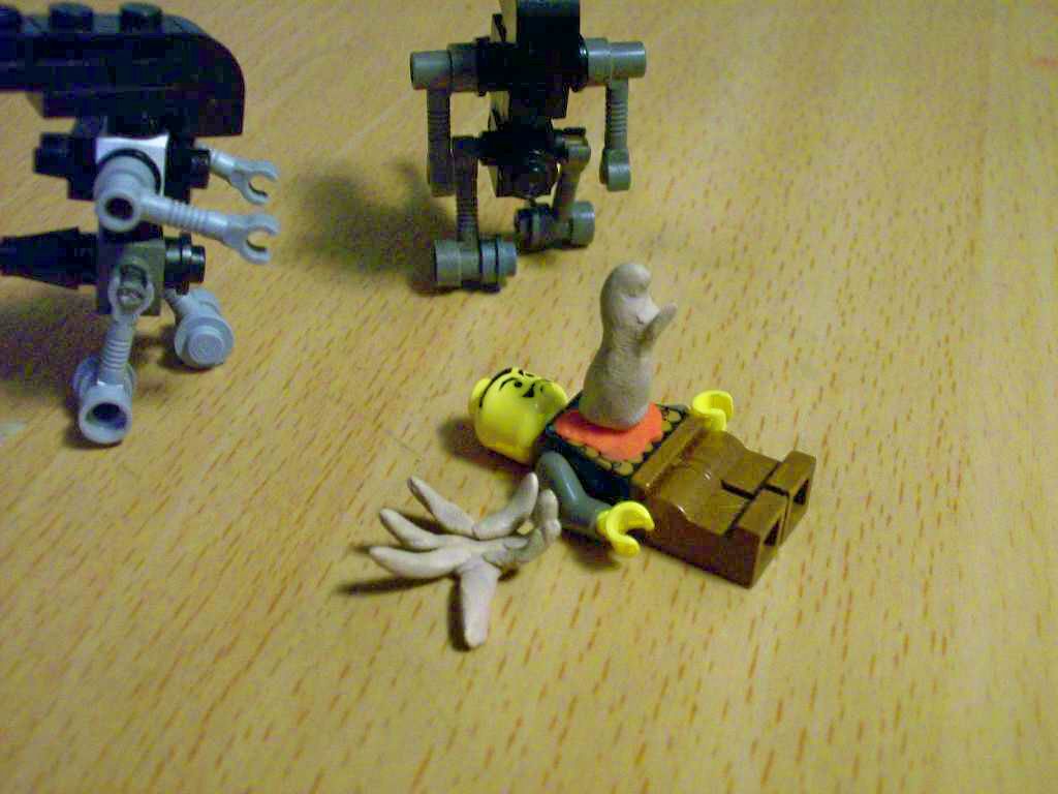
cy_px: 397
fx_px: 1375
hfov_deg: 42.1
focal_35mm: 45
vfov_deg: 32.2
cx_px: 529
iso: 160
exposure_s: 1/4
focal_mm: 7.6
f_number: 3
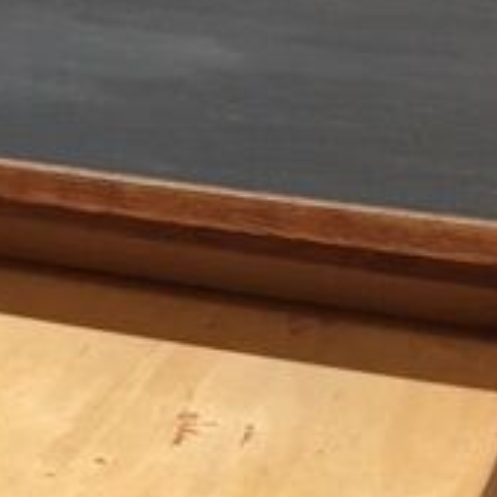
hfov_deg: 17.7
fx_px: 1576
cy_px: 641
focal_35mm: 97
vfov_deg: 16.9
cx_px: 79
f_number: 2.2
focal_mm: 4.15
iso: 50
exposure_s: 1/17
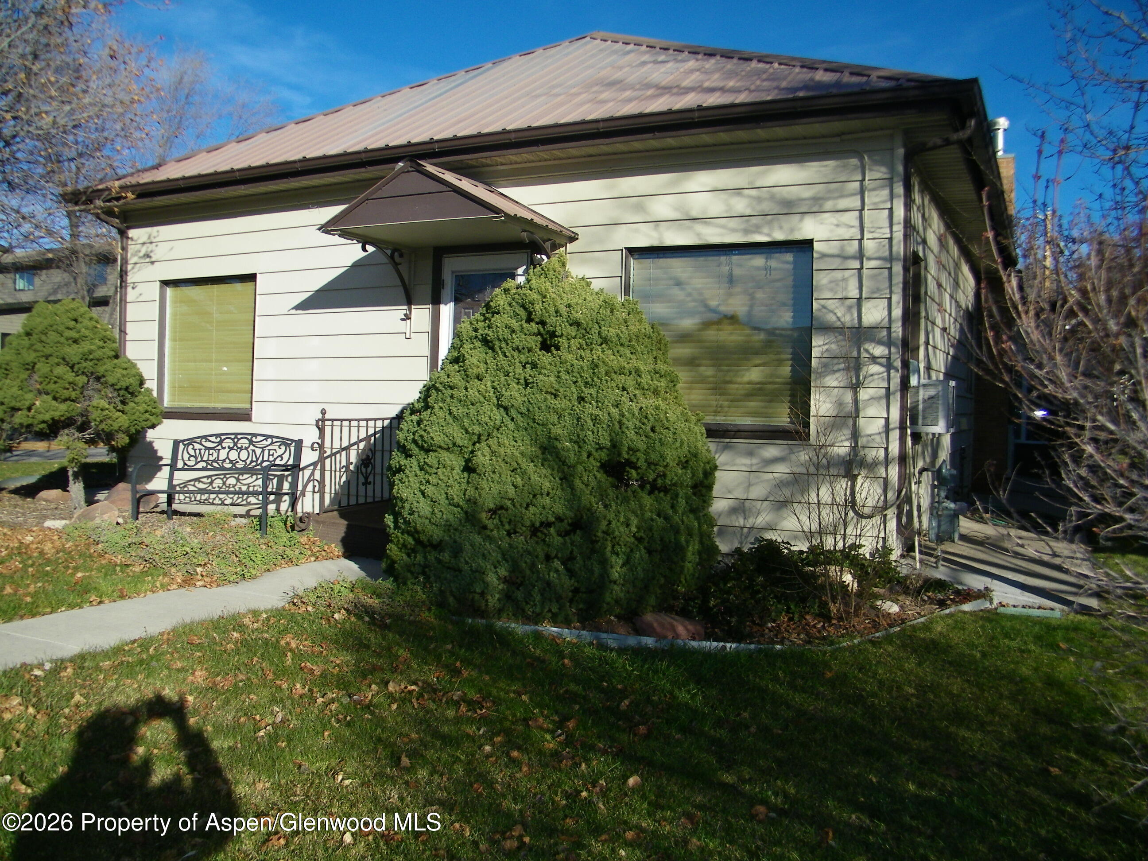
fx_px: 929
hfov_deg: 63.4
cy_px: 430
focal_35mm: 28
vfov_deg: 49.7
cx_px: 574
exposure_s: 1/250
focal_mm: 5
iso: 80
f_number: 7
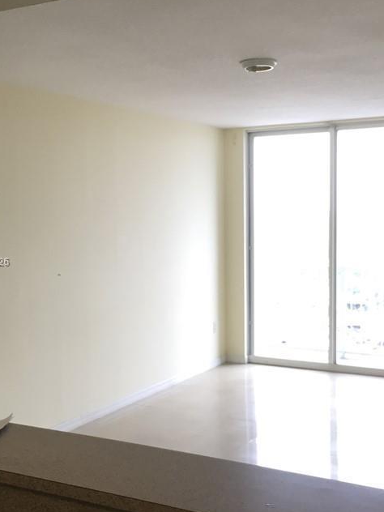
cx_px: 190
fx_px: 695
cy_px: 262
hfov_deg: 30.9
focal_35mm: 47
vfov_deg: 40.4
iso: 32
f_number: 2.2
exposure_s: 1/40
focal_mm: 4.15
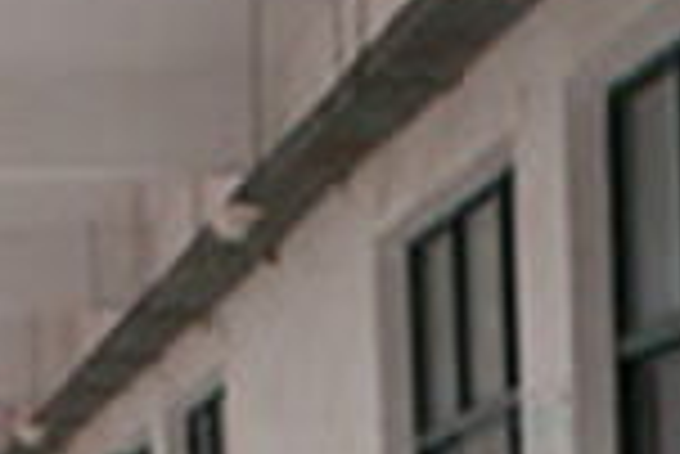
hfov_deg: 8.5
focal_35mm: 238
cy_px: 917
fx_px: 4500
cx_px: 860
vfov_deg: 5.7
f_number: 5
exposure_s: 1/50
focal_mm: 30
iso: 100
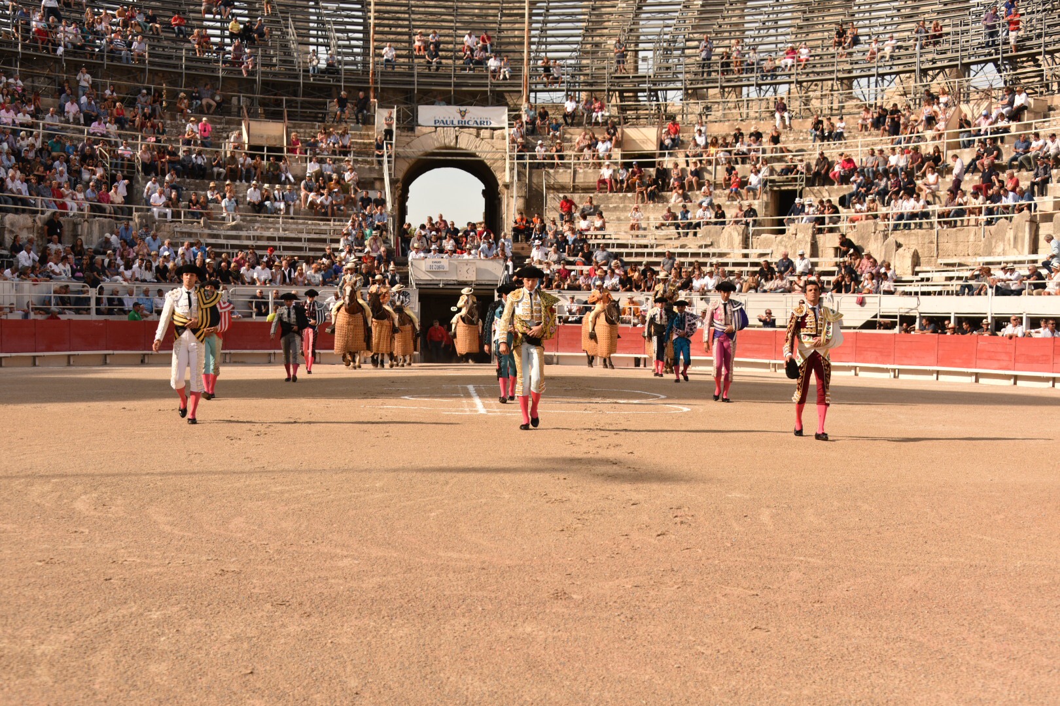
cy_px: 353
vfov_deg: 27.0
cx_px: 530
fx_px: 1472
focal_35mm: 50
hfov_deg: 39.6
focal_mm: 50
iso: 400
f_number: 6.3
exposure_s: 1/1000
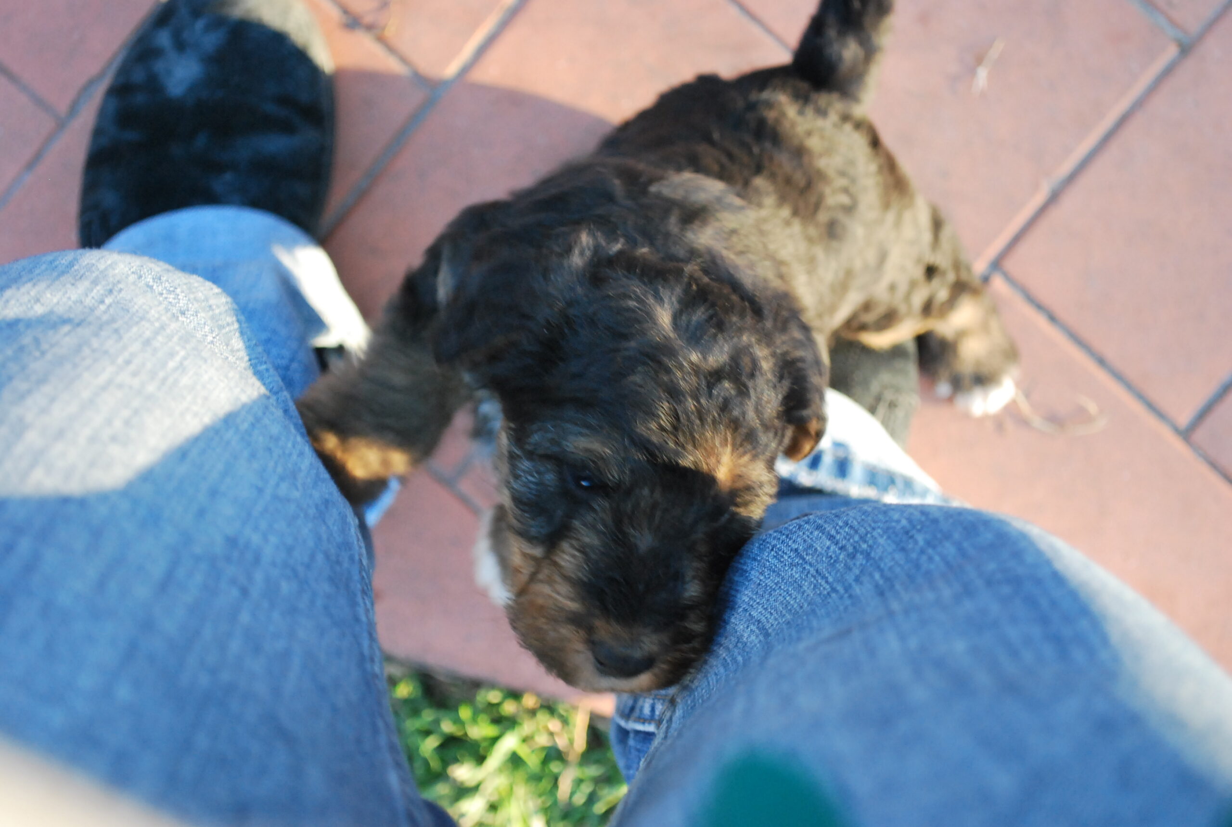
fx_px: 2315
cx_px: 616
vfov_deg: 20.3
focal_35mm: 68
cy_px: 414
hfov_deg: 29.8
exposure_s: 1/80
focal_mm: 45
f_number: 5.3
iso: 800
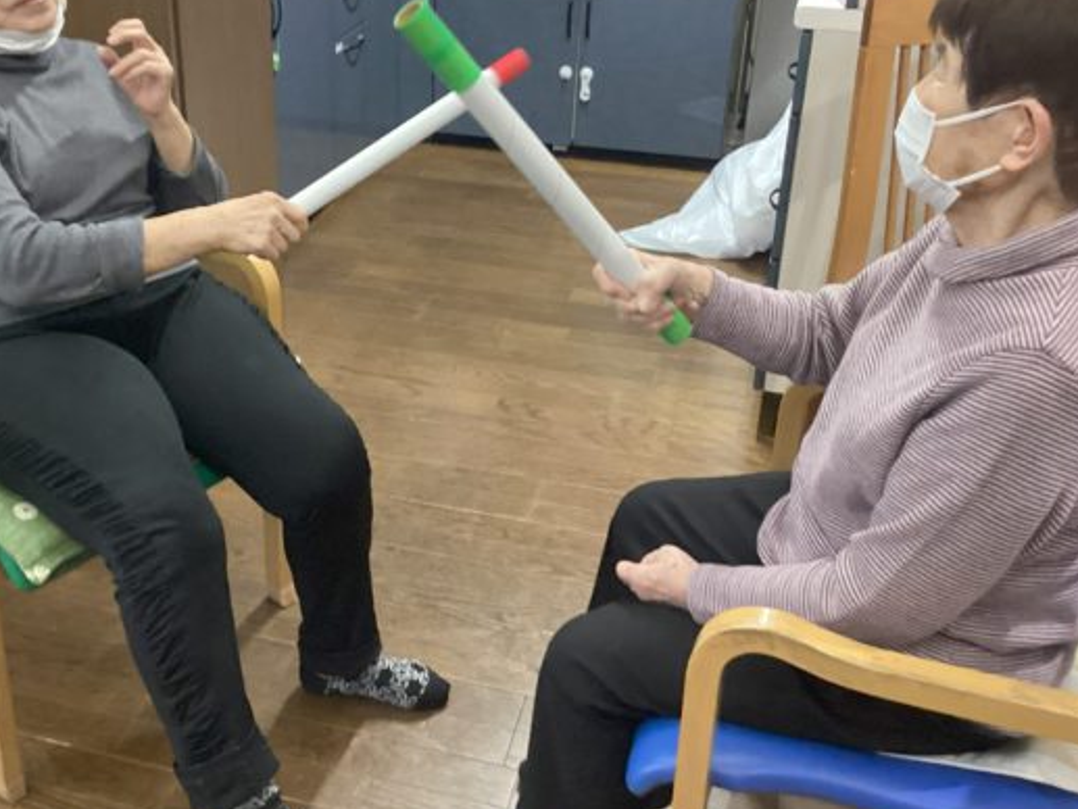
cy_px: 318
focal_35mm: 42
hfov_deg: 44.5
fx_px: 1308
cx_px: 419
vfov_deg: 34.2
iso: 400
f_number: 2.4
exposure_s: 1/40
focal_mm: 3.3
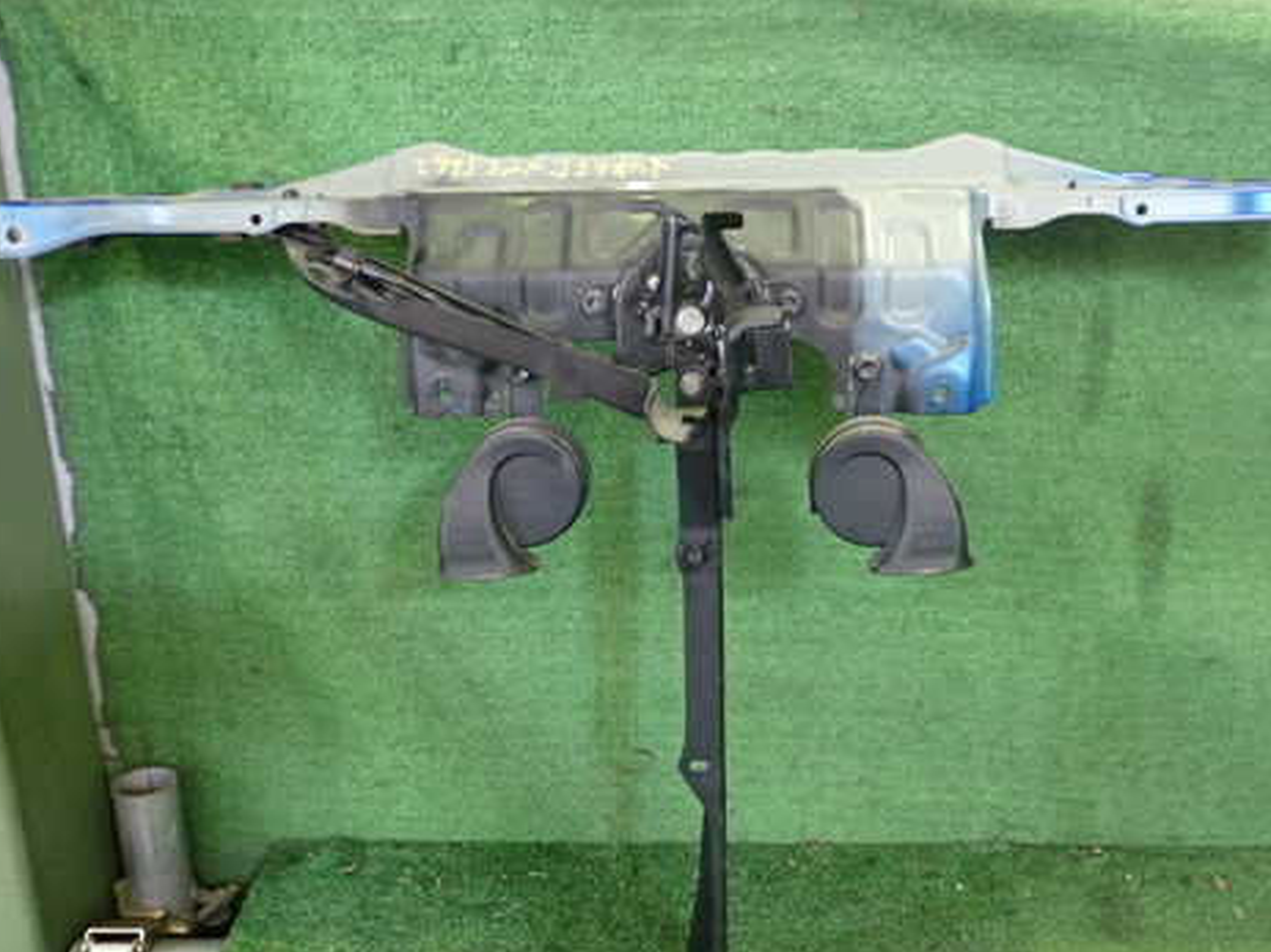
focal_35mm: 39
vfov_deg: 36.8
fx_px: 1431
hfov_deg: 47.8
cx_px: 693
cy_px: 504
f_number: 2.3
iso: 500
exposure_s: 1/30
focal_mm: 5.4
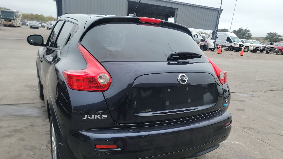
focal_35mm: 27
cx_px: 139
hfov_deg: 69.8
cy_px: 96
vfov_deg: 42.7
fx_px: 203
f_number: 1.8
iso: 50
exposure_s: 1/143
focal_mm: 6.7
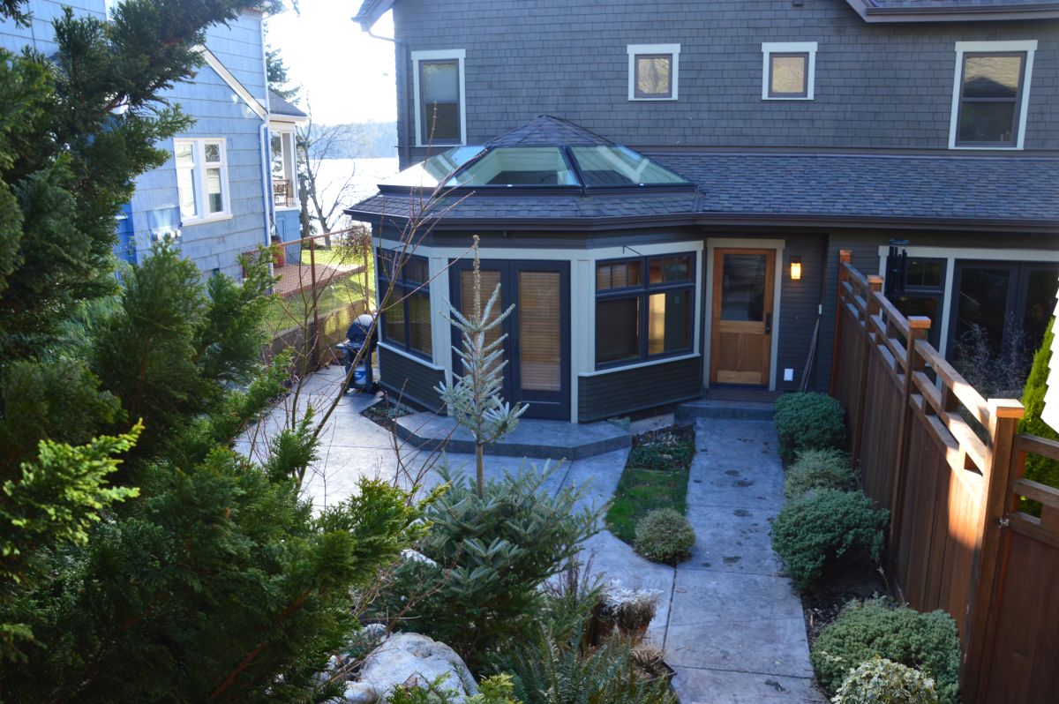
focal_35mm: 30
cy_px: 352
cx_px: 530
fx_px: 882
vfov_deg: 43.5
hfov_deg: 62.0
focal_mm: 20
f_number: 9
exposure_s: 1/100
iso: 400
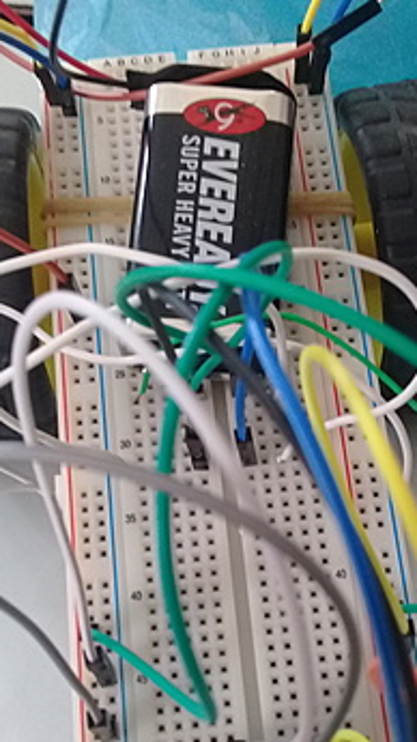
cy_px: 484
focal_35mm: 47
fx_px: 924
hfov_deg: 25.4
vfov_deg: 43.2
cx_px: 256
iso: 160
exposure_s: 1/40
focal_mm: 3.3
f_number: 2.2
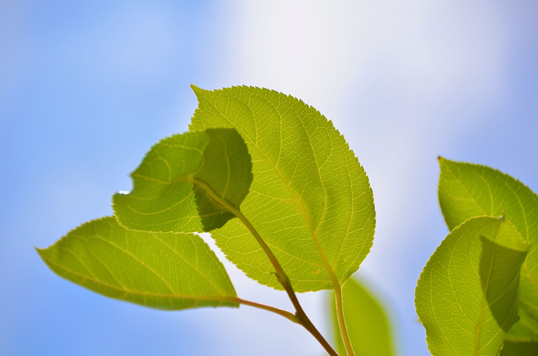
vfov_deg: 4.6
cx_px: 269
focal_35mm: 300
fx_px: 4473
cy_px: 178
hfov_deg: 6.9
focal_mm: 200
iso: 200
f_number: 5.6
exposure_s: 1/2000
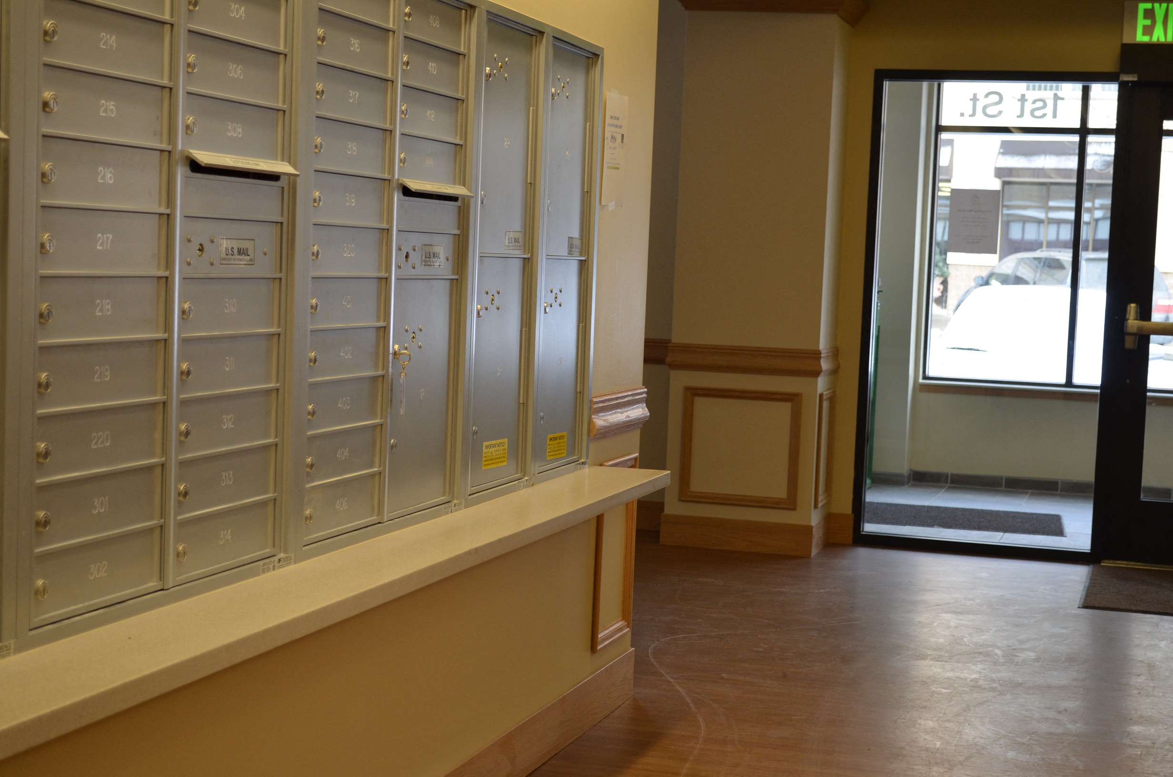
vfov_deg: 23.7
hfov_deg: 35.1
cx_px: 586
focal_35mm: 57
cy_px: 388
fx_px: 1853
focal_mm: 38
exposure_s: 1/60
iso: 400
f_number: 5
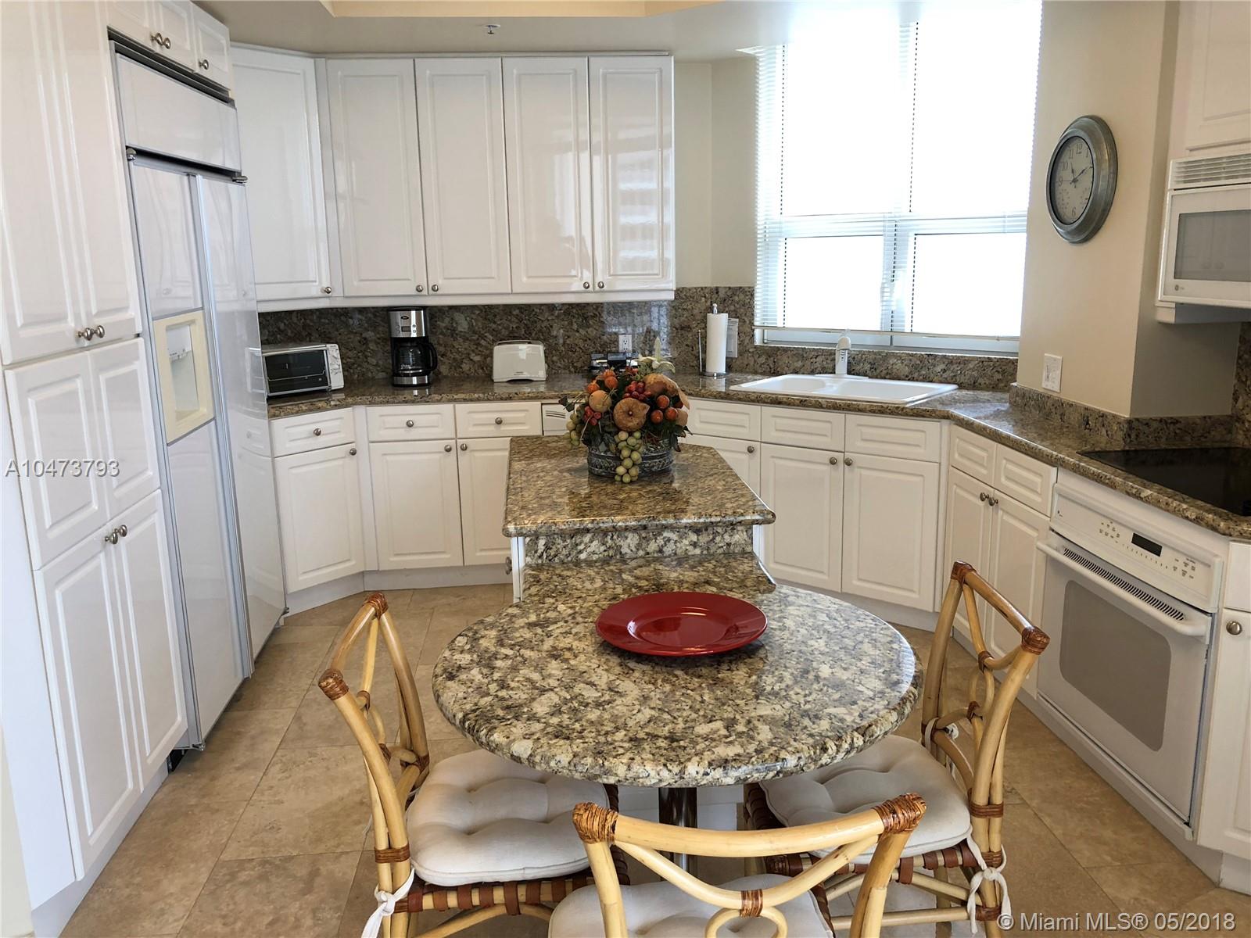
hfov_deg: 63.4
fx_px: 1012
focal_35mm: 28
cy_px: 469
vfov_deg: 49.7
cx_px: 626
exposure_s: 1/30
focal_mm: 4
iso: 25
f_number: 1.8
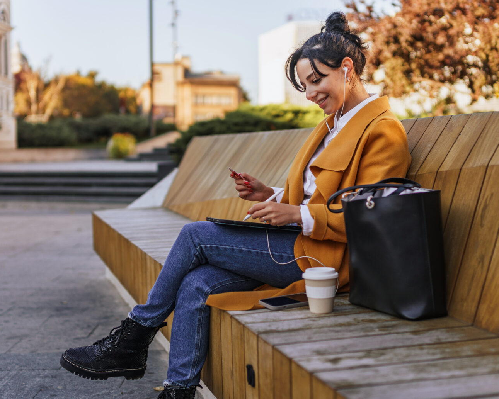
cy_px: 198
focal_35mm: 57
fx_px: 842
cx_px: 251
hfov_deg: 33.0
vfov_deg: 26.7
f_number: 2
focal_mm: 50
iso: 125
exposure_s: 1/1600
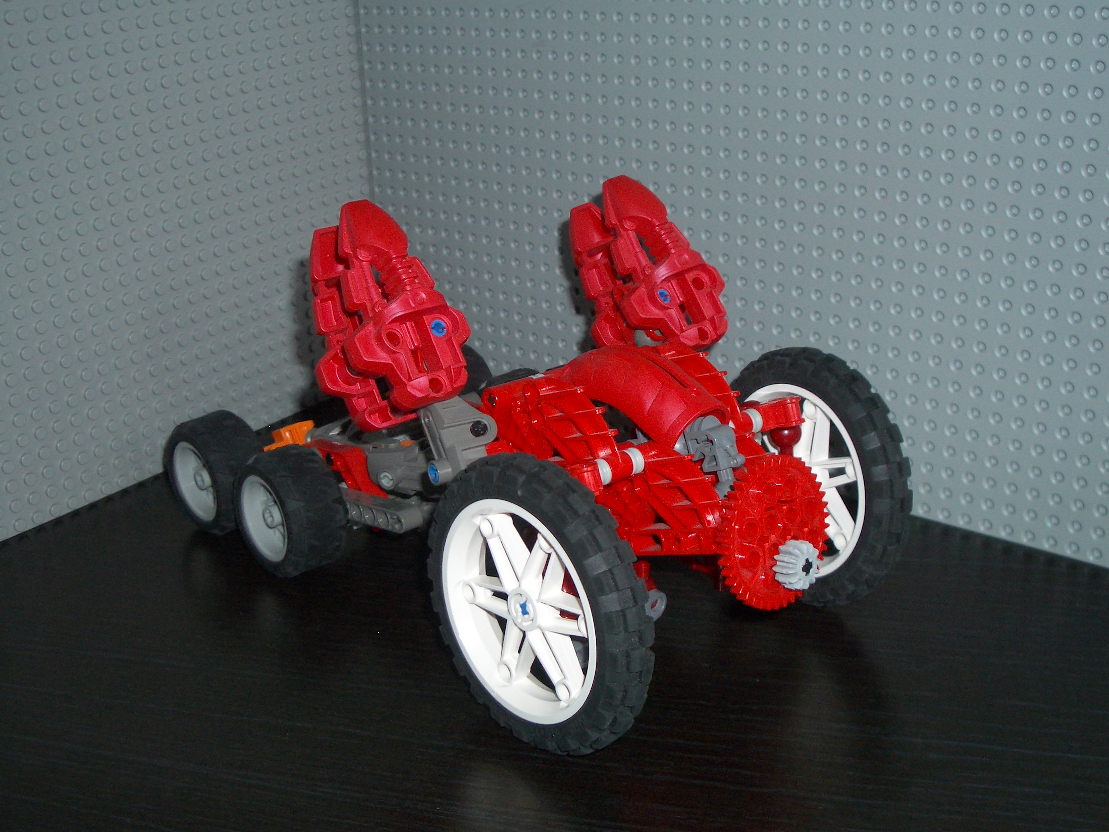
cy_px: 410
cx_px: 562
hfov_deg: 43.8
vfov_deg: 33.6
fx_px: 1378
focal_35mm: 43
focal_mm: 6.8
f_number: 2.8
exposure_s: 1/60
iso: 100
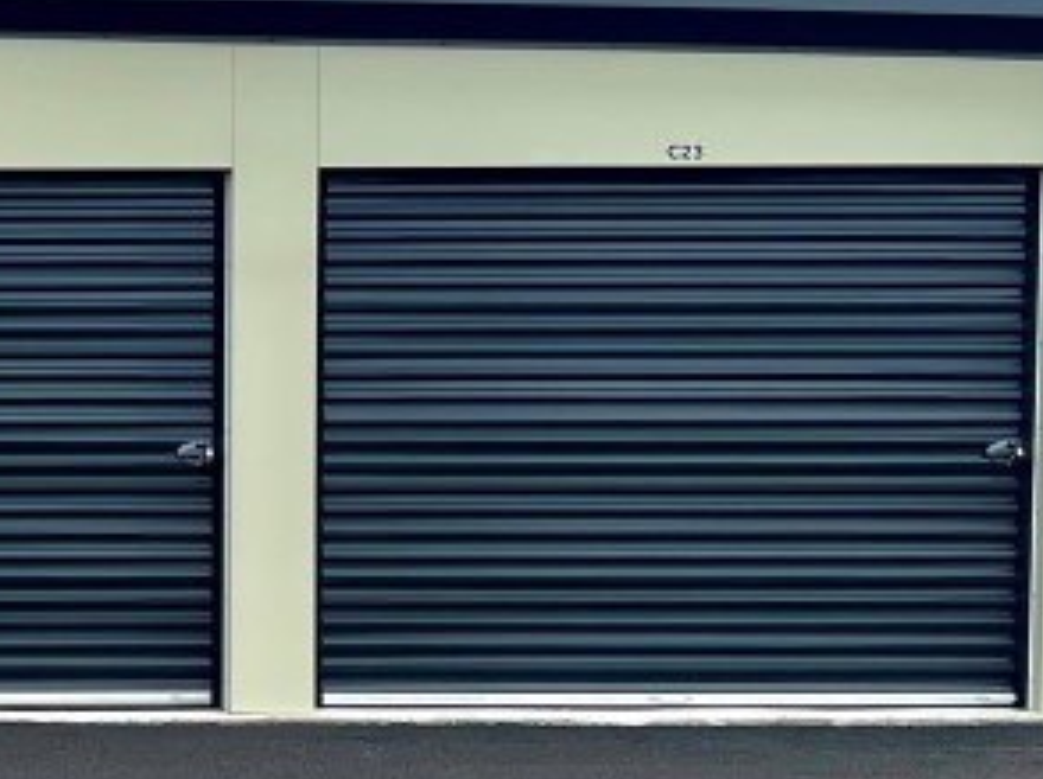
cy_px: 416
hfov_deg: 20.4
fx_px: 2739
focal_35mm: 91
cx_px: -153
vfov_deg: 16.2
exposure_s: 1/3571
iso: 50
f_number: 1.5
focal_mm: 5.7
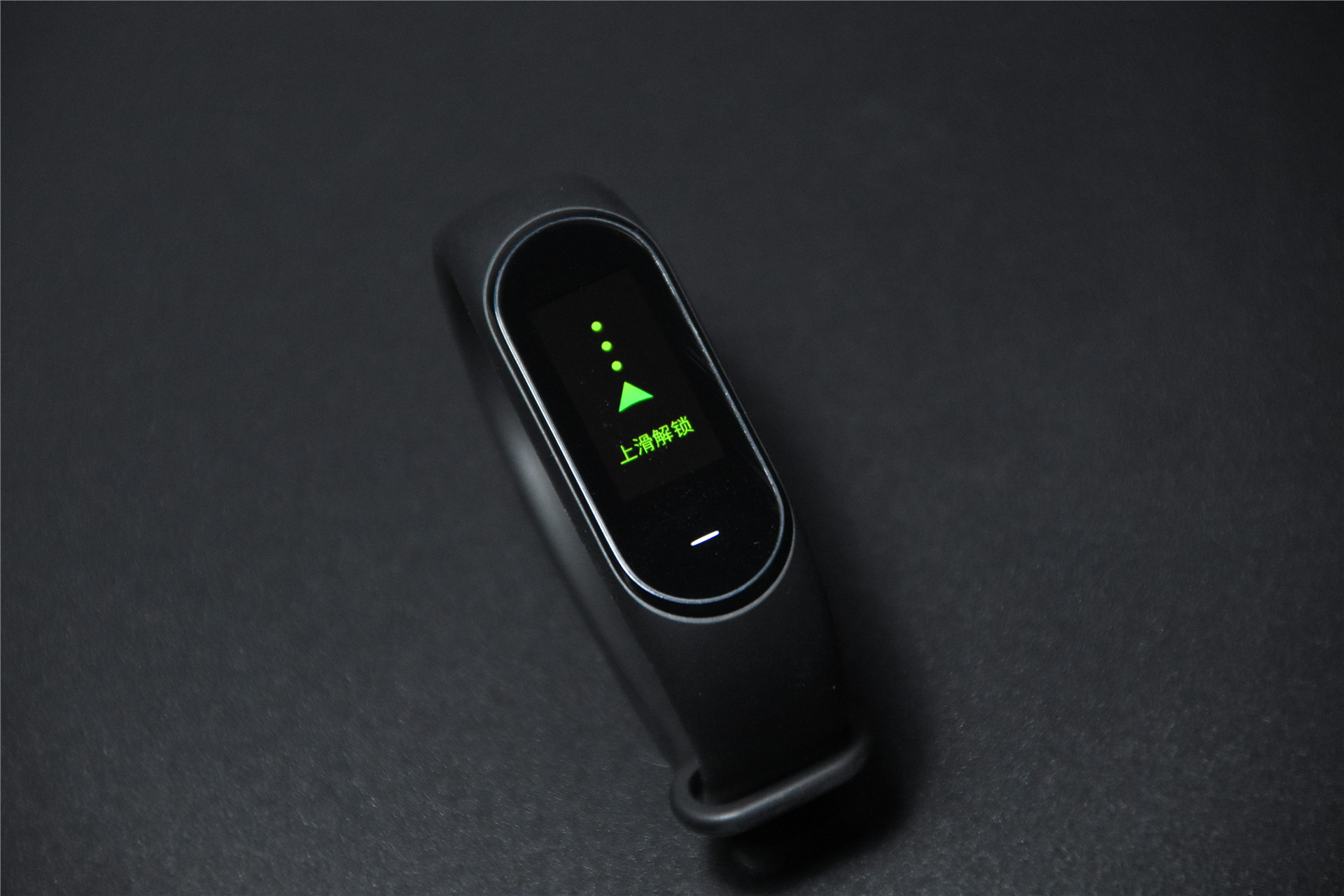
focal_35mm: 300
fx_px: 11199
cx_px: 672
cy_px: 448
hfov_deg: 6.9
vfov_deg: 4.6
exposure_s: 1/100
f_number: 7.1
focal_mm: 200
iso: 4000
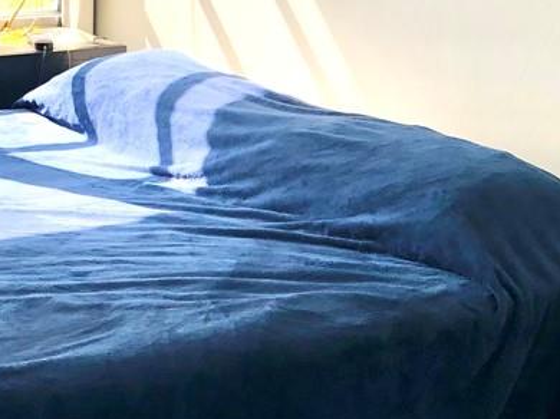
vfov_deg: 12.7
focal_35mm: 115
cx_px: 126
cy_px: 390
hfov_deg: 17.0
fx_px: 1859
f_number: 1.8
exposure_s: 1/120
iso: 25
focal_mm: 4
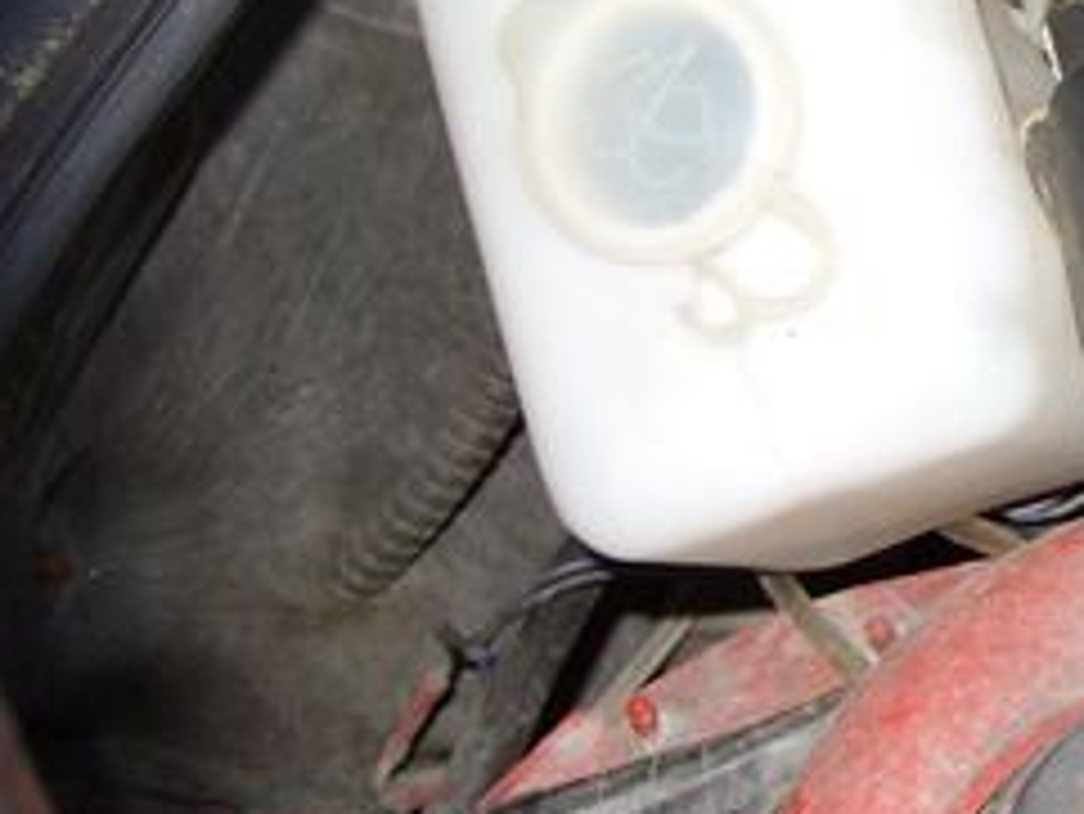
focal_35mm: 101
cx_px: 1241
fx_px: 3164
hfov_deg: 18.6
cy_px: 409
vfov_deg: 14.7
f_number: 2.8
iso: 50
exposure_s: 1/30
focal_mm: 7.8
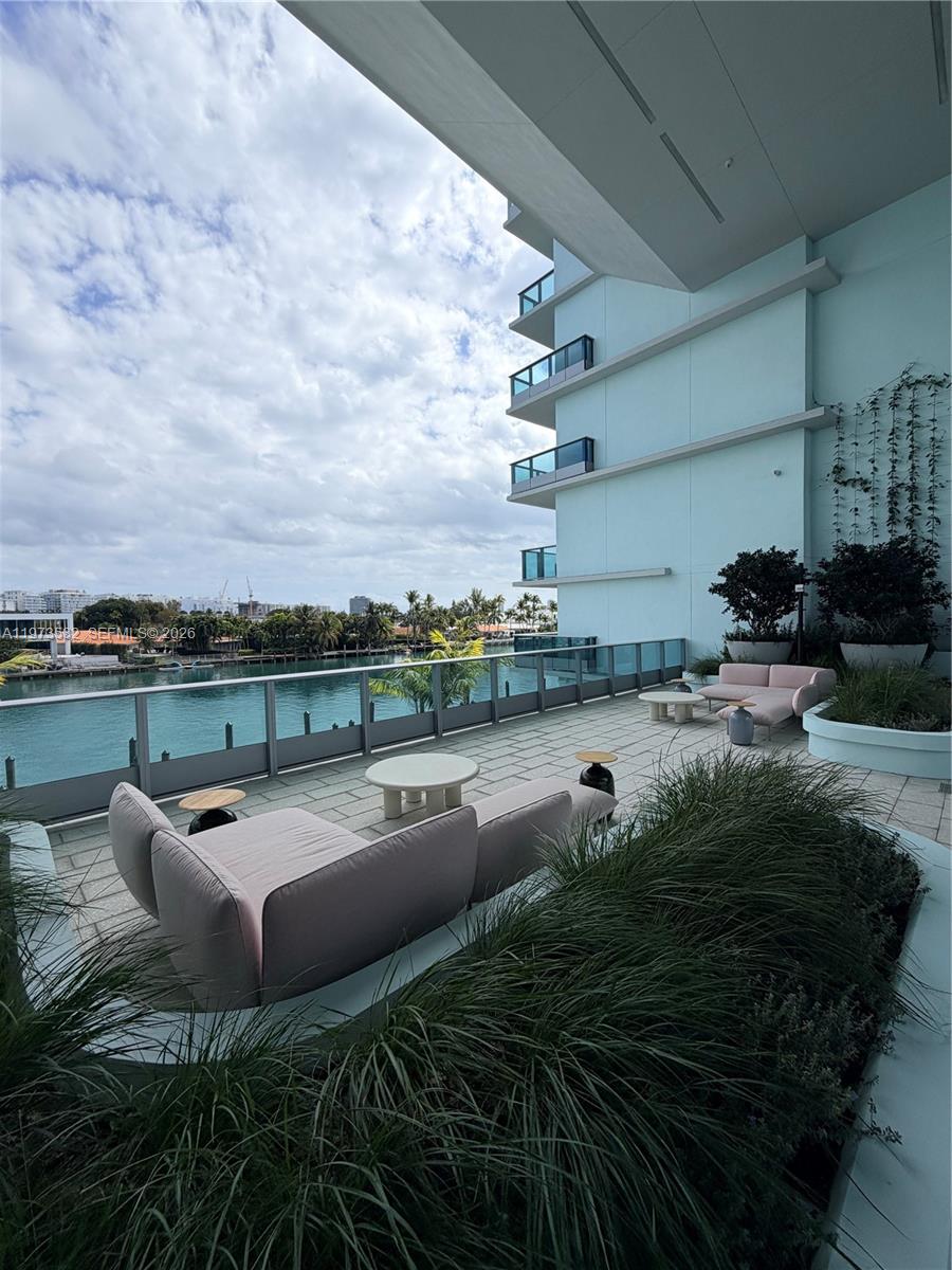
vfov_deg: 102.1
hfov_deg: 85.7
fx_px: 513
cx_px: 476
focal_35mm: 14
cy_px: 635
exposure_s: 1/1497
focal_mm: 2.22
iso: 20
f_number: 2.2
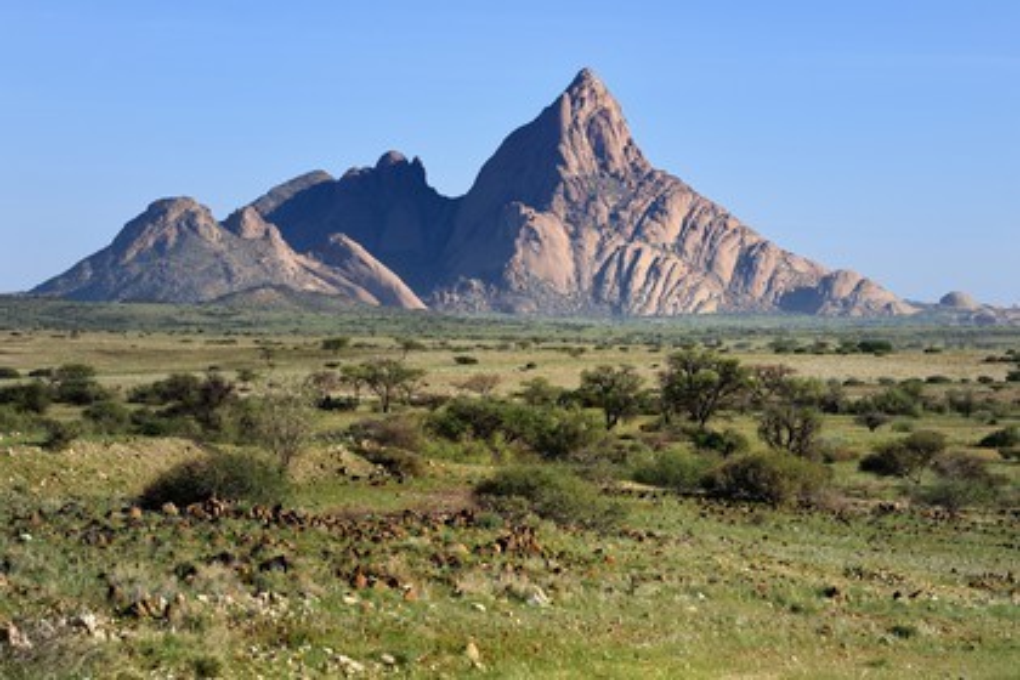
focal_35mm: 150
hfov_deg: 13.7
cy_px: 340
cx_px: 510
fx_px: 4250
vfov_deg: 9.1
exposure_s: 1/640
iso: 200
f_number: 9
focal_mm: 150
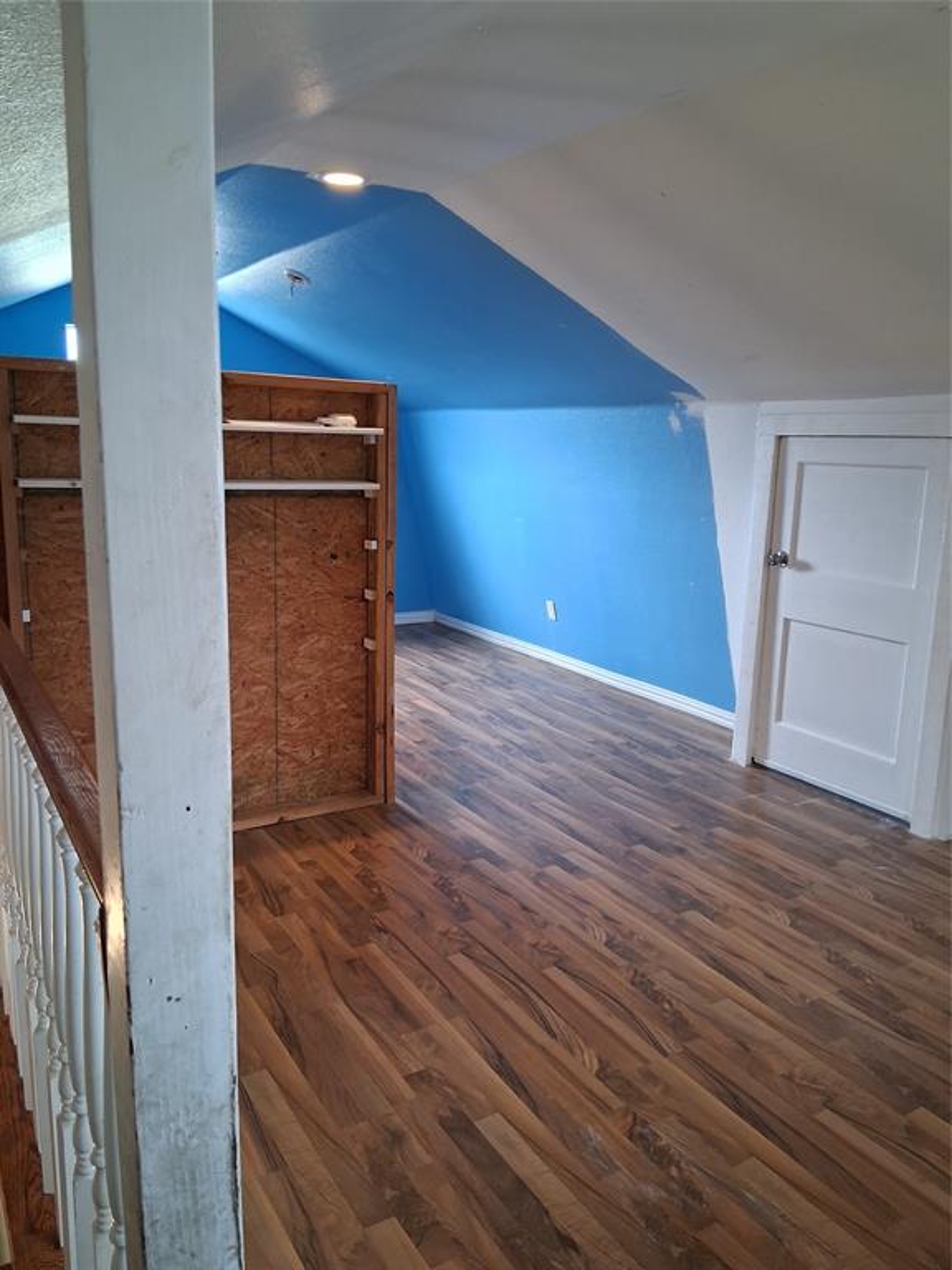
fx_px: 953
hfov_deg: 53.1
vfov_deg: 67.3
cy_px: 635
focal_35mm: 26
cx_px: 476
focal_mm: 3.98
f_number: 1.8
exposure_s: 1/60
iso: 320
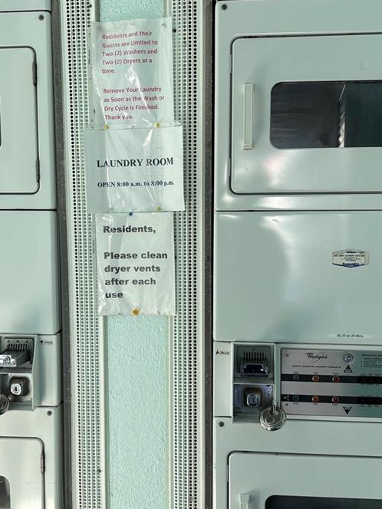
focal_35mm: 47
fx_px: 692
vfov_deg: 40.4
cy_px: 282
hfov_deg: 30.9
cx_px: 173
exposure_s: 1/122
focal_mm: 5.96
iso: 40
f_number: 1.6
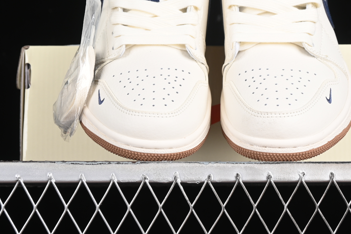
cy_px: 42
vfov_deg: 11.5
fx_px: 1160
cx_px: 222
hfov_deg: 17.2
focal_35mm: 119
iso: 160
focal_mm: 48
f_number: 7.1
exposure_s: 1/60
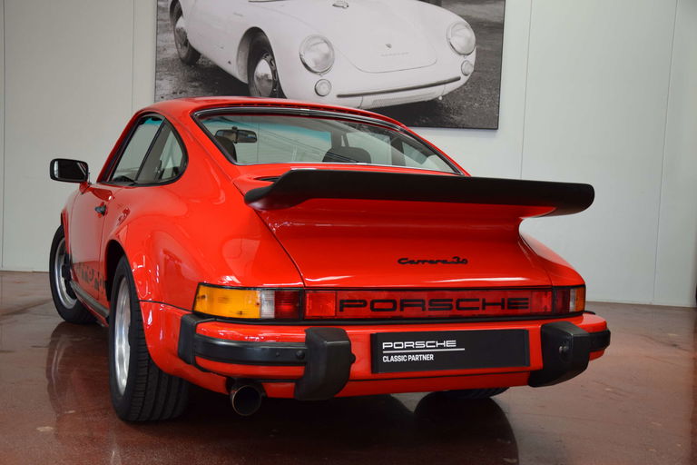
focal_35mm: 45
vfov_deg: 29.9
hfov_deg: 43.6
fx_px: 871
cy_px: 232
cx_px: 348
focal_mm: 30
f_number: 4.2
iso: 1000
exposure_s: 1/60
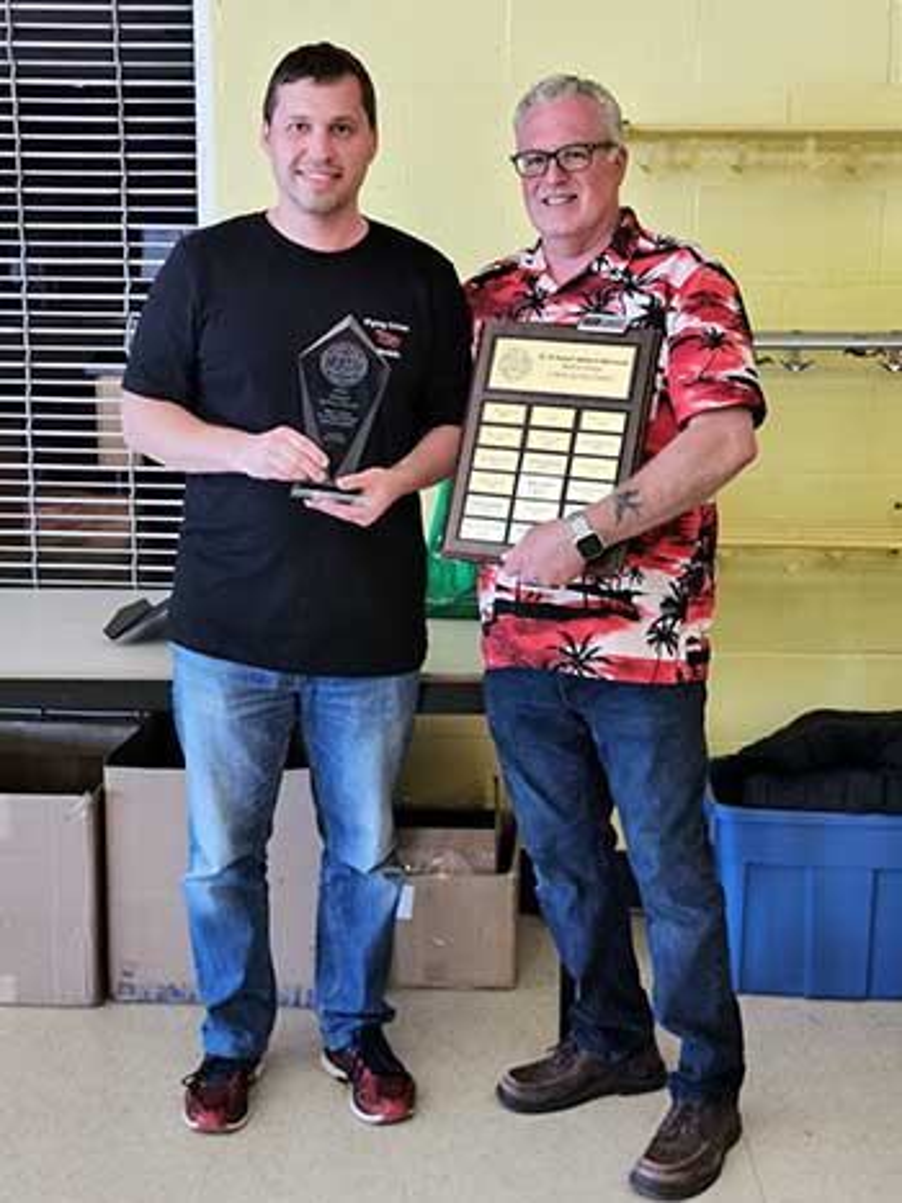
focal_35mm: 48
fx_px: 1668
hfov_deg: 30.3
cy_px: 602
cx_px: 451
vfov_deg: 39.7
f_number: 1.6
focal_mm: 5.56
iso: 125
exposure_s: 1/60
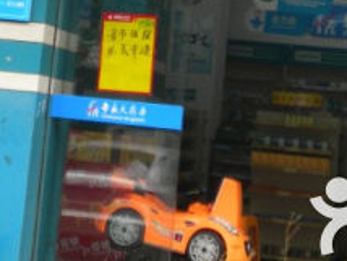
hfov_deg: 14.7
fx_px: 1345
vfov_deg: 10.7
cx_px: 149
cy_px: -126
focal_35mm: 134
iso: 80
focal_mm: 7.4
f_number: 3.5
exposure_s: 1/100
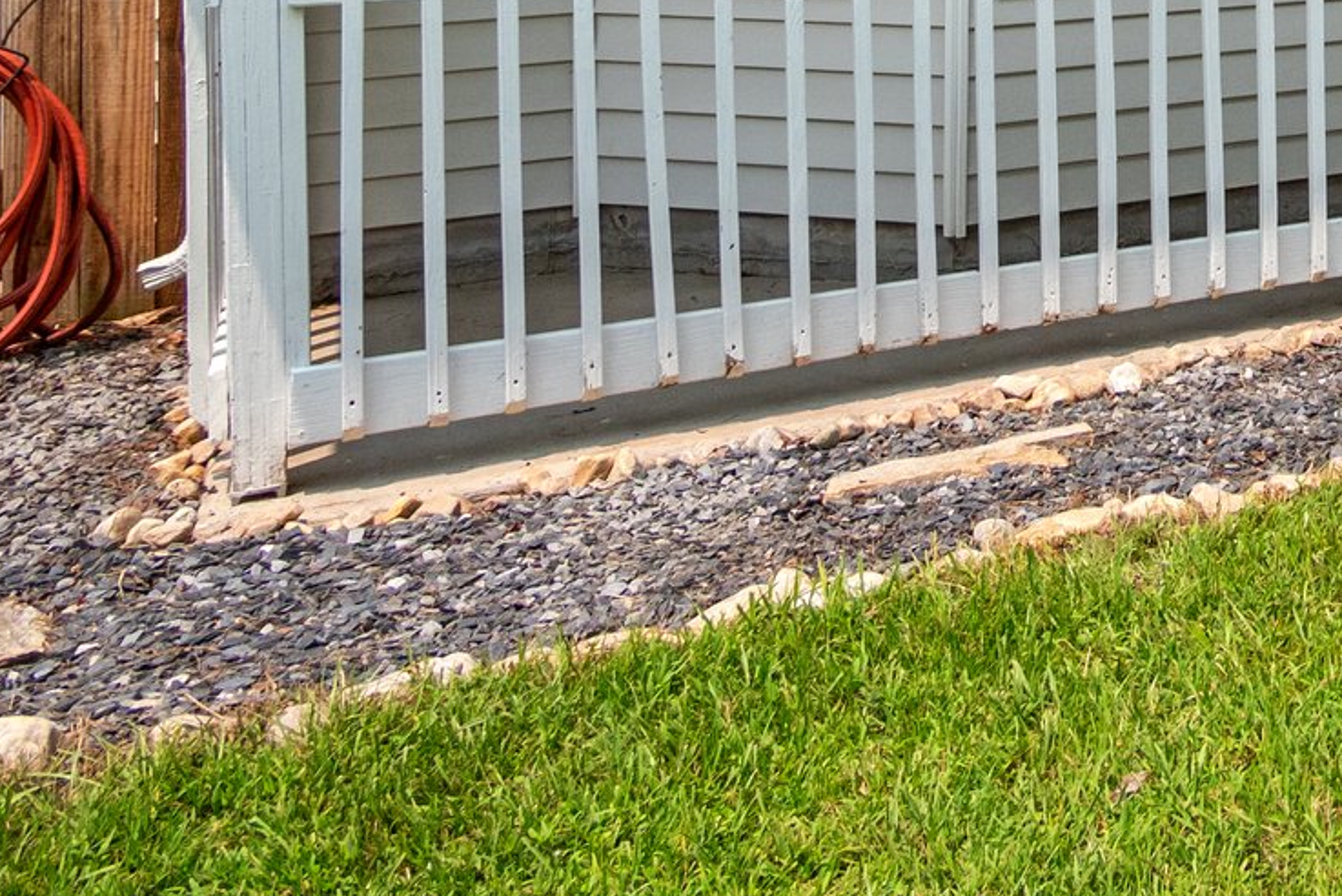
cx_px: 1670
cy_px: -446
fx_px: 1939
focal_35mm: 52
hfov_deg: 31.1
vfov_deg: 21.7
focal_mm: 9
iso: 400
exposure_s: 1/1250
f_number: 5.6
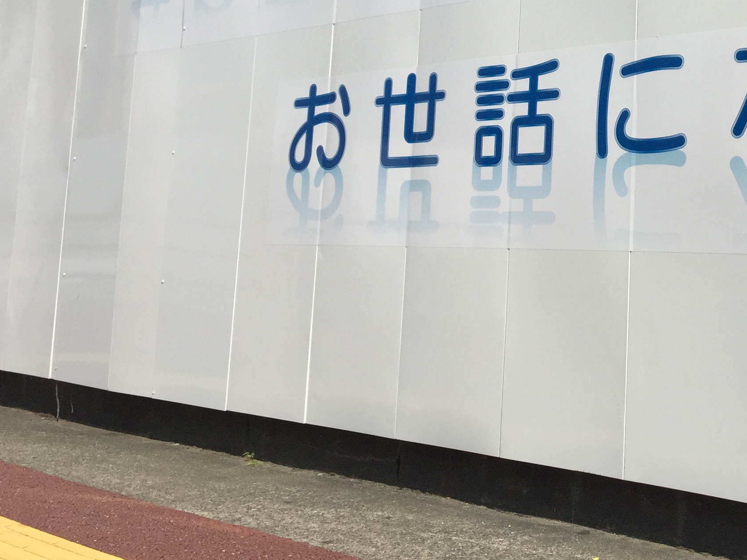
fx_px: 1209
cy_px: 44
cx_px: 697
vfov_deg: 25.2
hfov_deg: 32.3
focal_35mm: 56
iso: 32
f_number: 2.2
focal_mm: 4.15
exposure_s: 1/3049
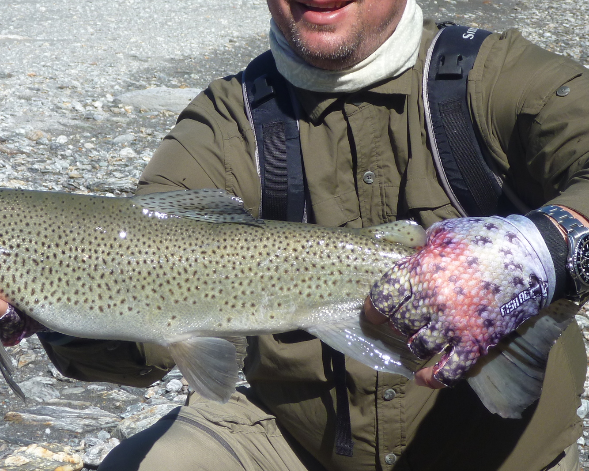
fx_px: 1499
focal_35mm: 86
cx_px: 224
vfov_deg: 17.8
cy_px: 119
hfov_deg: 22.2
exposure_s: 1/400
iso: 80
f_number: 4.5
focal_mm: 8.4
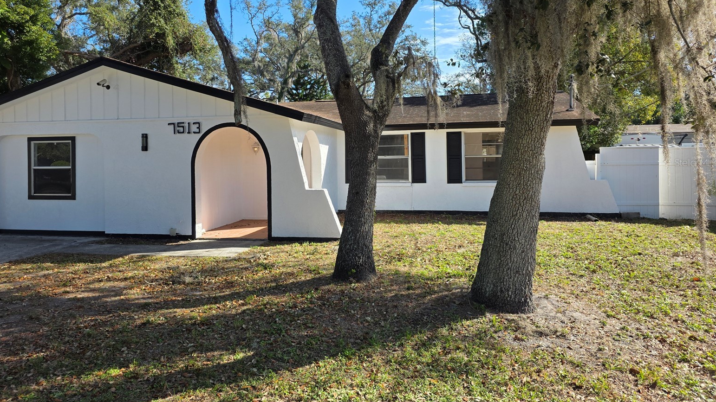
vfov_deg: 44.2
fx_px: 494
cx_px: 347
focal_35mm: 26
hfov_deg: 71.9
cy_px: 162
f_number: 1.7
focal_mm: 6.3
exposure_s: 1/2404
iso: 80
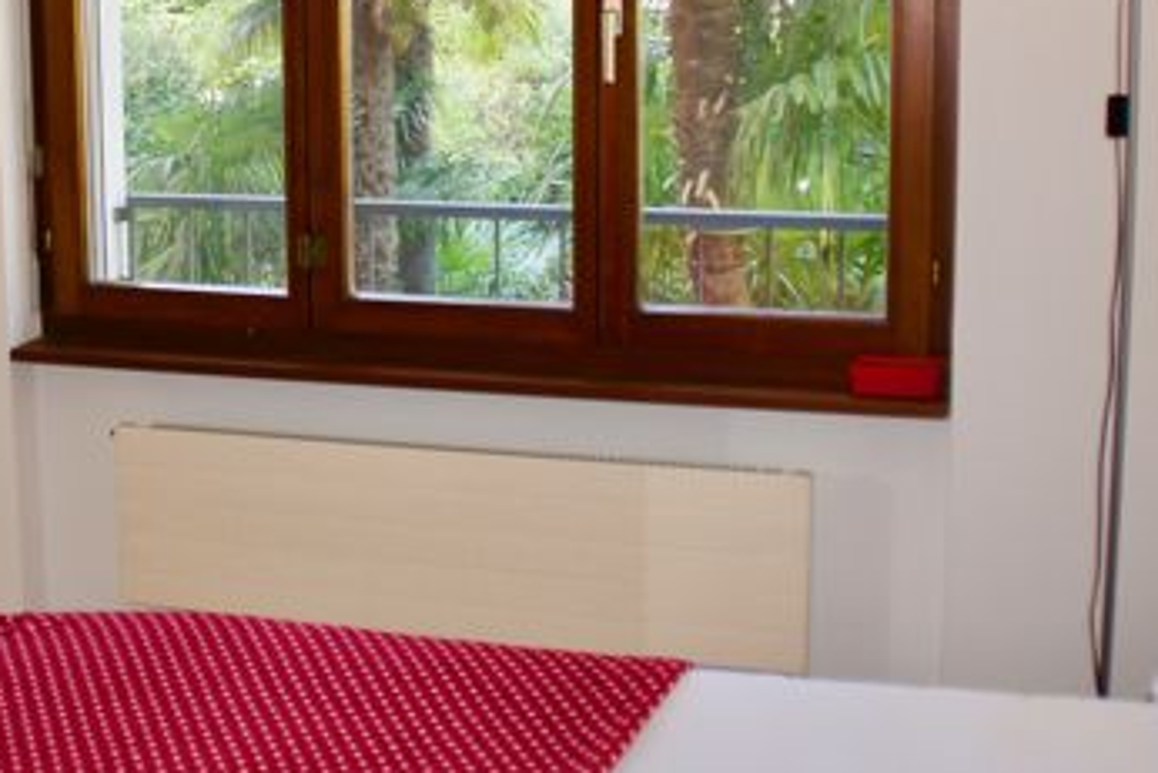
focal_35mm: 55
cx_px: 437
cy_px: 176
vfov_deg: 24.3
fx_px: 1770
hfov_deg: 36.0
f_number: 3.5
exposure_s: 1/60
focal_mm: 18
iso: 160
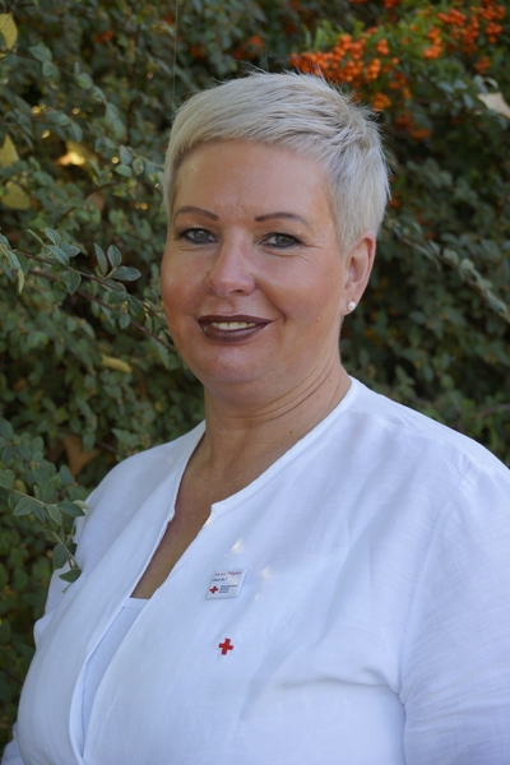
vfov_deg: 27.0
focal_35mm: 75
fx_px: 1594
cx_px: 255
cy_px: 382
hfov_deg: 18.2
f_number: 5
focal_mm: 50
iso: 100
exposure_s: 1/160
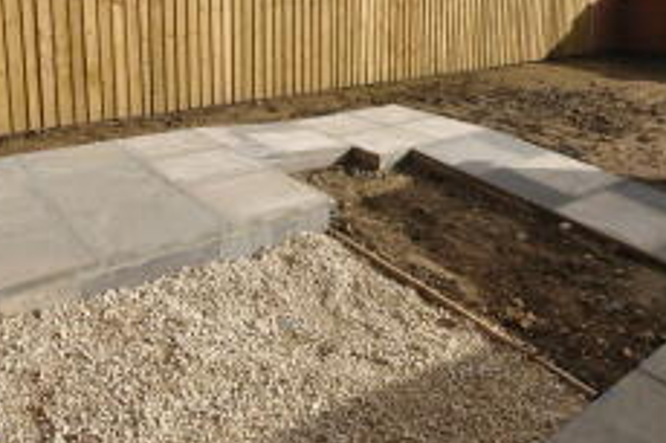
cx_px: 368
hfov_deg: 60.2
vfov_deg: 39.5
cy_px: 54
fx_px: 573
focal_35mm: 31
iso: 100
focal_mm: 10
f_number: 8
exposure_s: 1/250
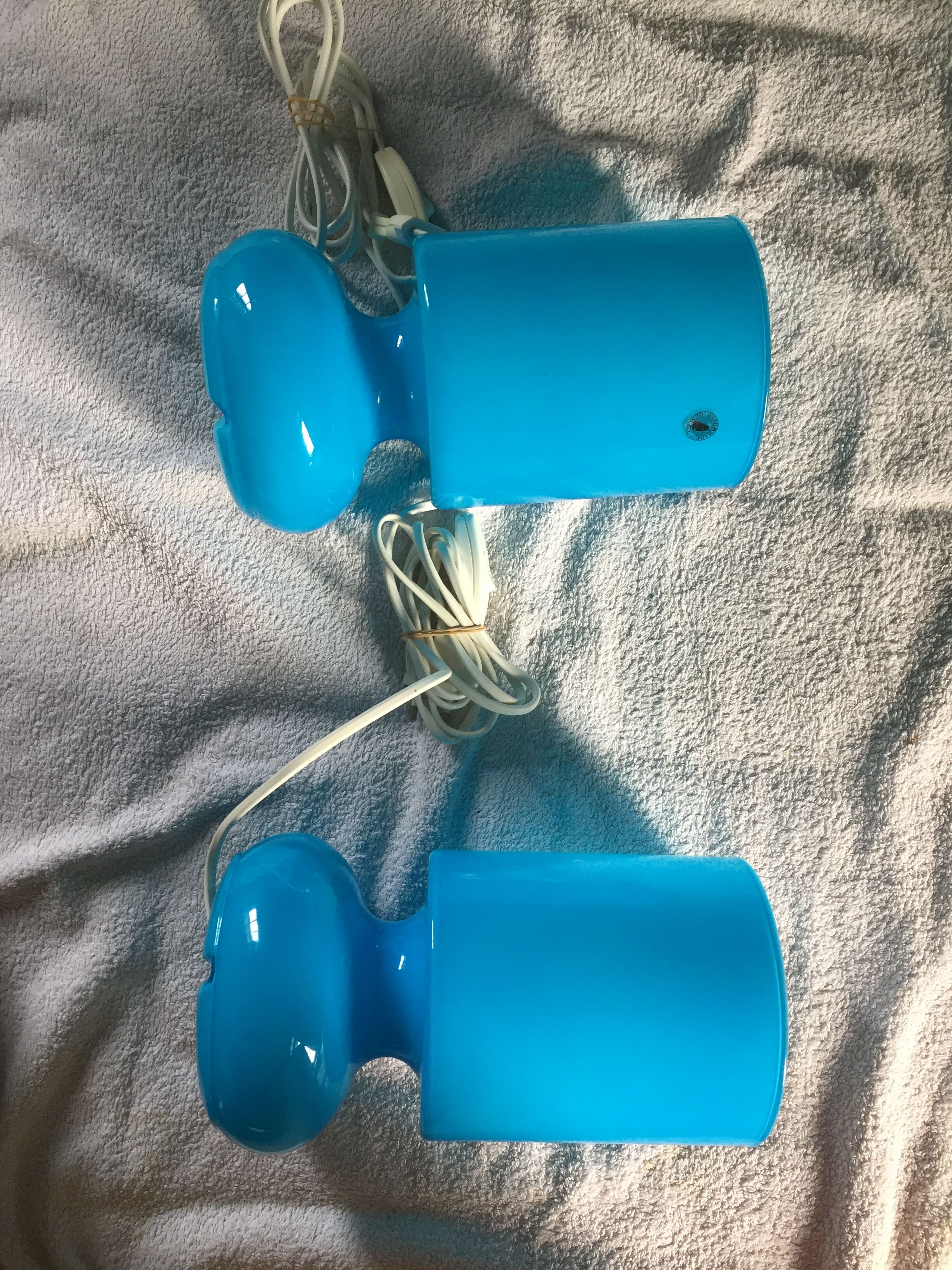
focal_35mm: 29
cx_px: 476
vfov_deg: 61.7
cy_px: 635
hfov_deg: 48.2
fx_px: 1063
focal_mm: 4.15
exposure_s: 1/33
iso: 80
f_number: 2.2
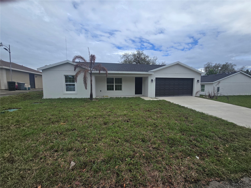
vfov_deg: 89.9
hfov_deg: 106.2
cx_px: 126
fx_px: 94
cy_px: 94
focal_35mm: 13
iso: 50
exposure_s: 1/2969
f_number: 2.2
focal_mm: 2.2
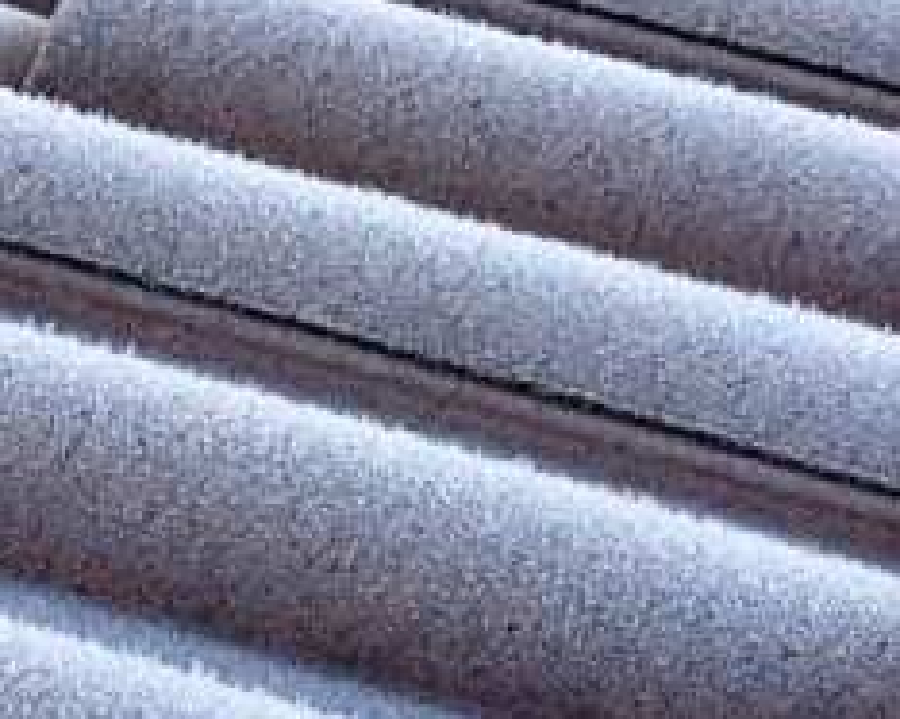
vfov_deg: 6.9
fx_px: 5911
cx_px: 50
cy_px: 846
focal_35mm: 222
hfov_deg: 8.7
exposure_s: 1/127
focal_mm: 6
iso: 16
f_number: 2.4
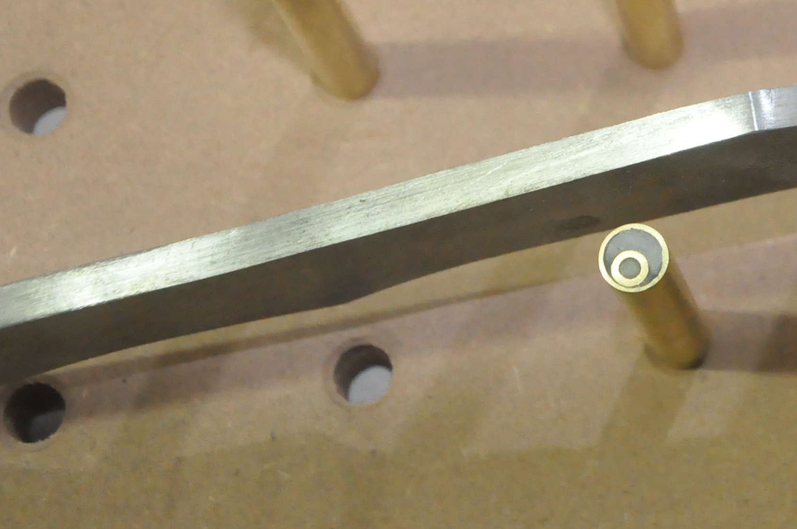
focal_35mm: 123
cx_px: 978
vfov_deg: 10.9
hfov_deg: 16.0
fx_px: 2720
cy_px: -102
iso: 3200
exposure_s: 1/60
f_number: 5.6
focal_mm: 32
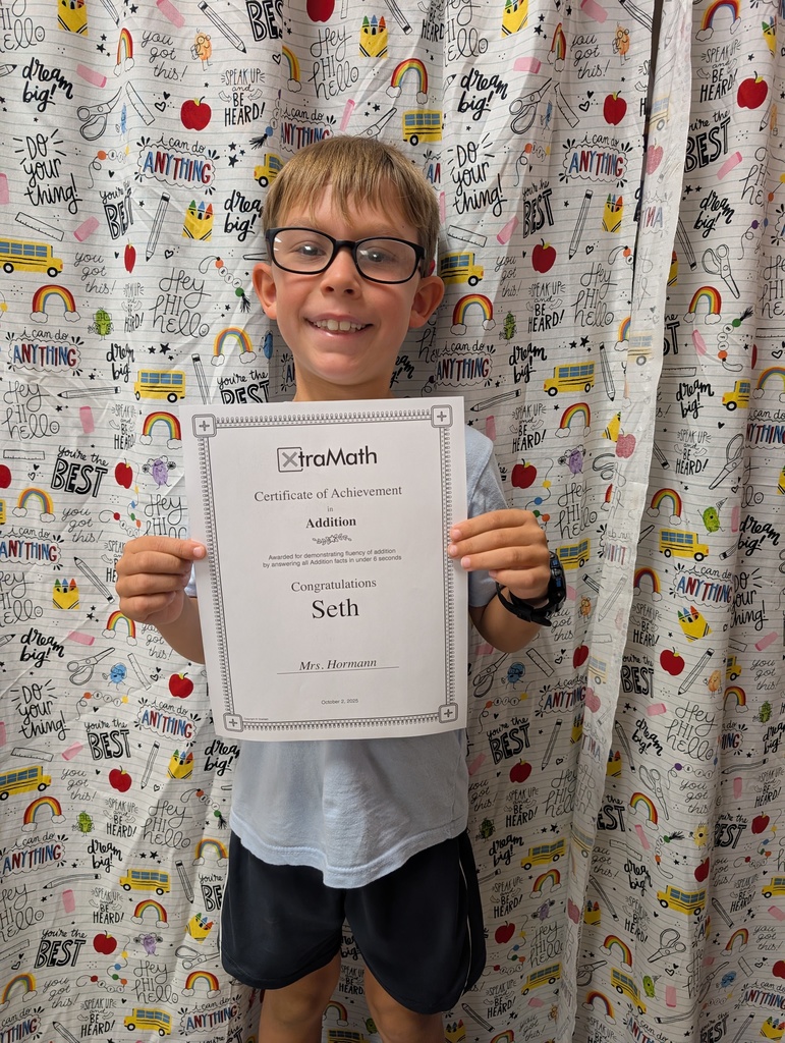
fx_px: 724
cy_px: 522
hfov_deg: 56.9
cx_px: 392
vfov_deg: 71.5
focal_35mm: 24
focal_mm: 6.9
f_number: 1.68
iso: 341
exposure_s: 1/120
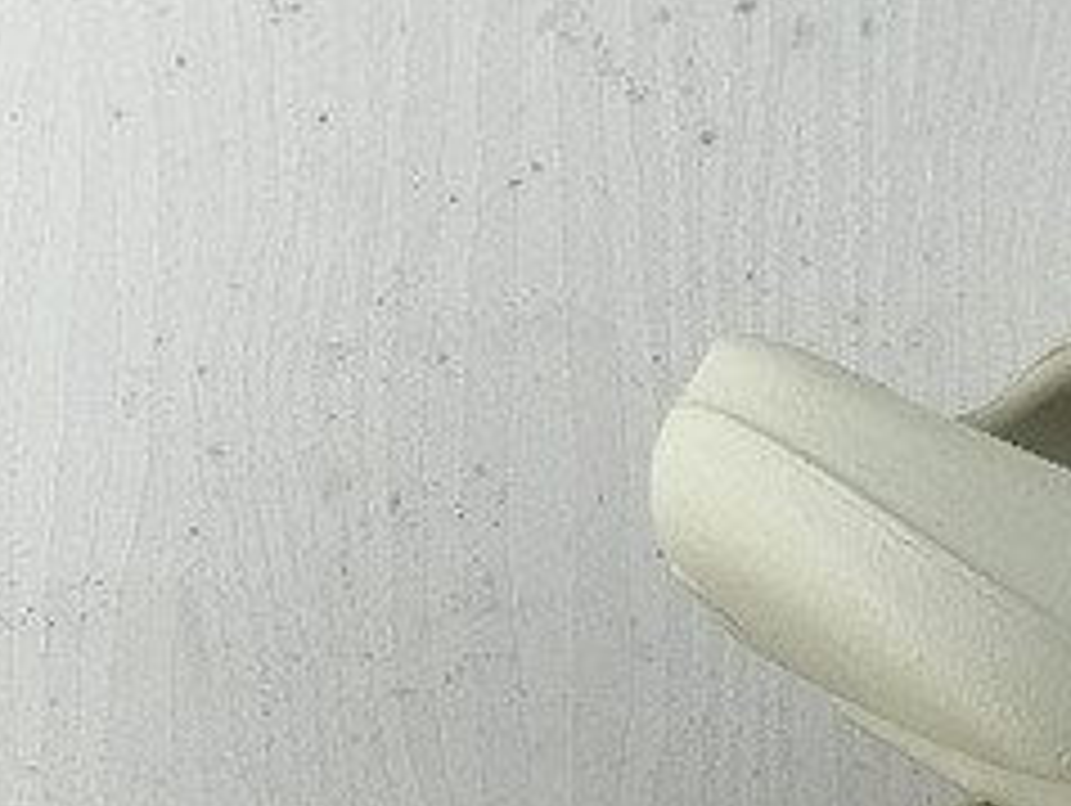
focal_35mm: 177
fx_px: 5482
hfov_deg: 11.0
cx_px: 1269
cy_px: 952
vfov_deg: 8.3
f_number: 2.8
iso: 40
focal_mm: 6.6
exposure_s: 1/50
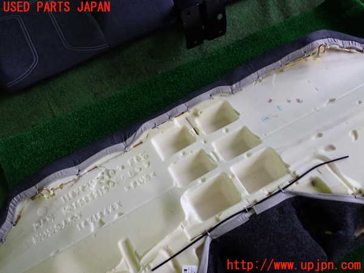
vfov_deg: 39.7
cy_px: 136
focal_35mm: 36
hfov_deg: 51.4
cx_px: 182
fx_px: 379
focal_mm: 6.37
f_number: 2.5
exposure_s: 1/40
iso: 200
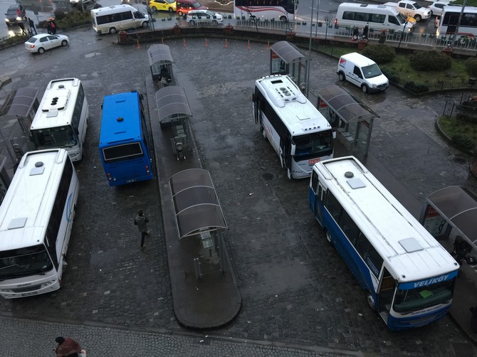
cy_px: 178
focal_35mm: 29
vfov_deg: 48.2
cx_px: 238
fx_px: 399
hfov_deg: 61.7
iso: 64
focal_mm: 4.15
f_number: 2.2
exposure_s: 1/17
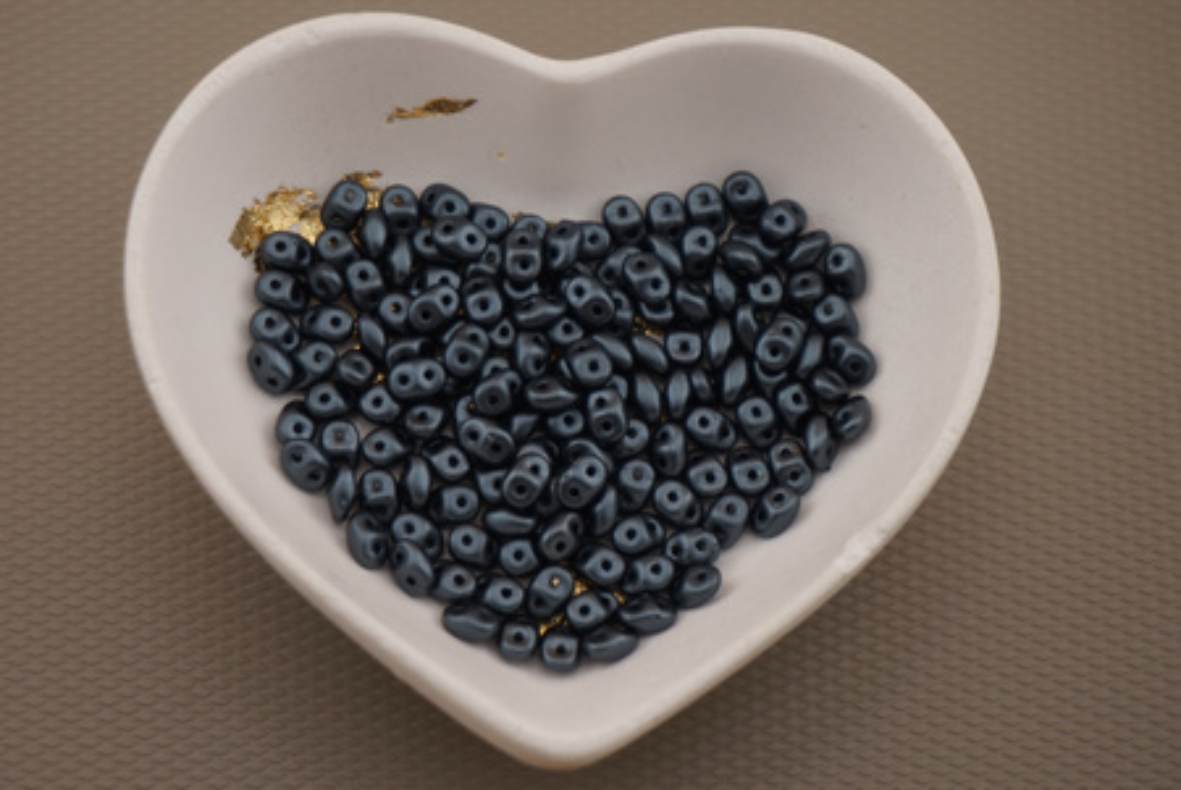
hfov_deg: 28.0
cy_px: 395
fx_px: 2364
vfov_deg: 19.0
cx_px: 590
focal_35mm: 72
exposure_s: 1/80
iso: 100
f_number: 5.6
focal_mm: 48
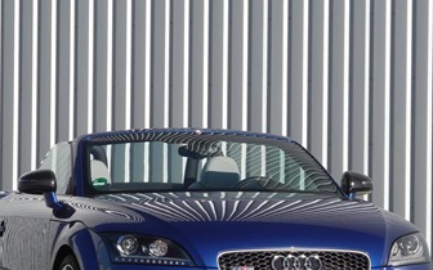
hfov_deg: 8.7
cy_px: 185
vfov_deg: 5.5
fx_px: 2832
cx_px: 229
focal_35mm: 240
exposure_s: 1/865
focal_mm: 25.4
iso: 100
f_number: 4.5
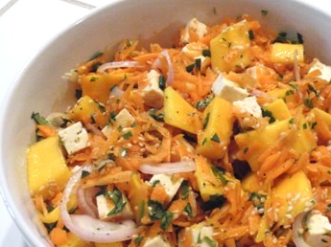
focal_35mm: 52
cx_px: 214
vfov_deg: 27.9
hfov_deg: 36.6
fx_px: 497
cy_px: 146
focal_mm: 7.25
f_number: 3.9
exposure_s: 1/60
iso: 800
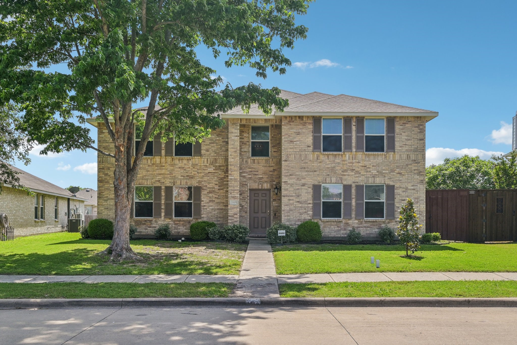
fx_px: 431
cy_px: 172
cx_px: 258
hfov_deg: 61.9
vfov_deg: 43.6
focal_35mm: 30
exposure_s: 1/800
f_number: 8
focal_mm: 30
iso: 400
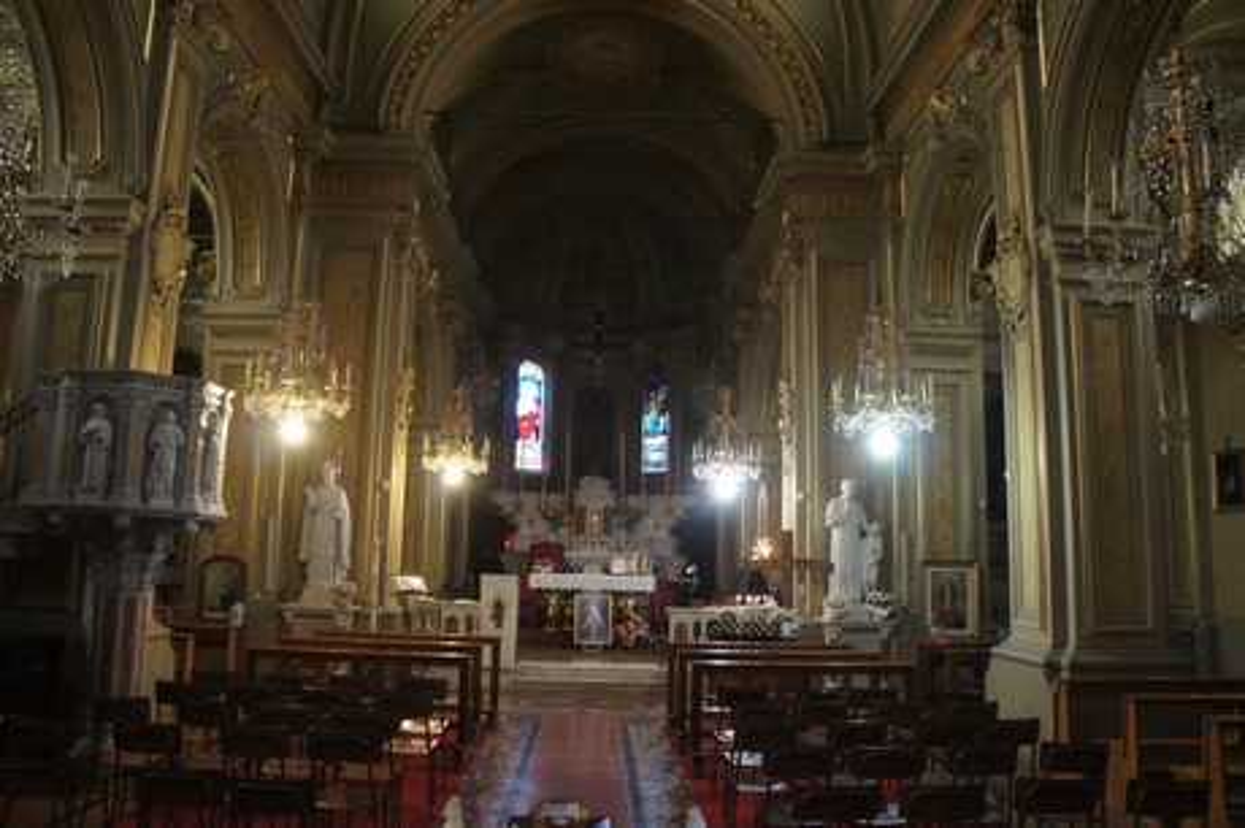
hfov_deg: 67.4
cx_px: 622
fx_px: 933
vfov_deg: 47.9
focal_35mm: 27
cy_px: 414
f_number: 3.5
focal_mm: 18
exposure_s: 1/15
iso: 1600
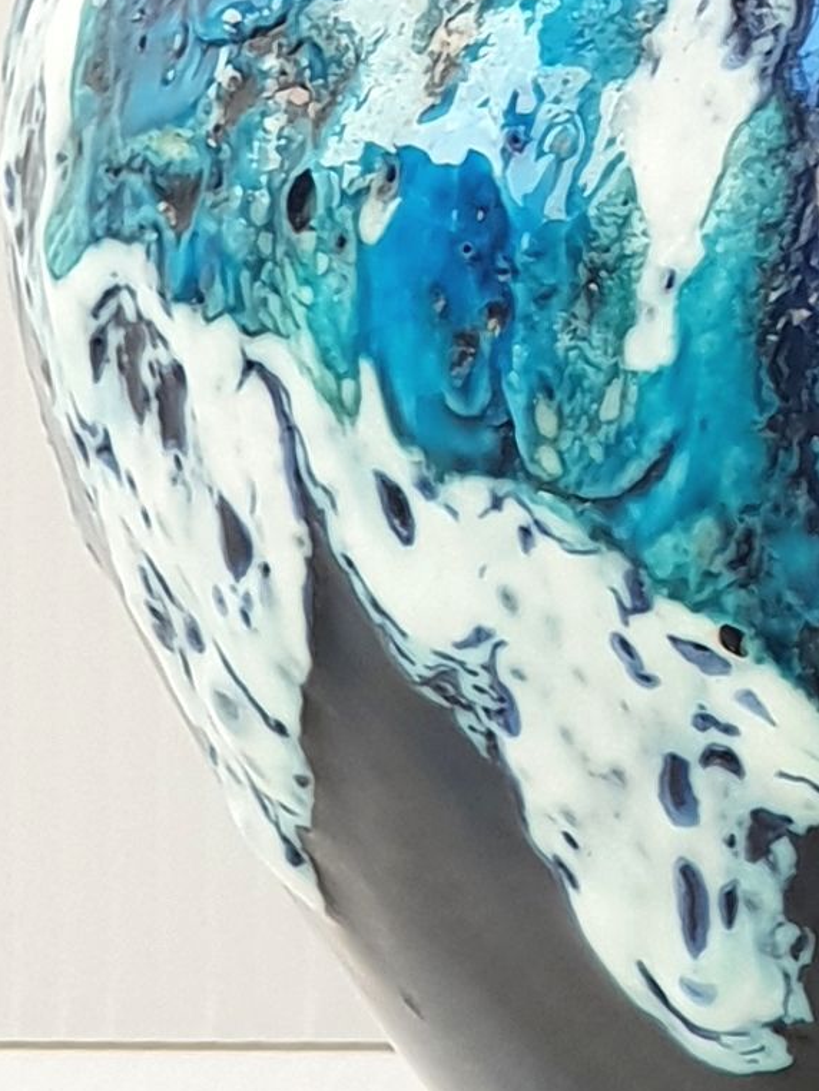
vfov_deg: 7.0
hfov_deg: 5.3
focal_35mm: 275
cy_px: -779
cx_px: 1564
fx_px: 8670
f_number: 2.4
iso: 32
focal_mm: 6
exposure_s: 1/33
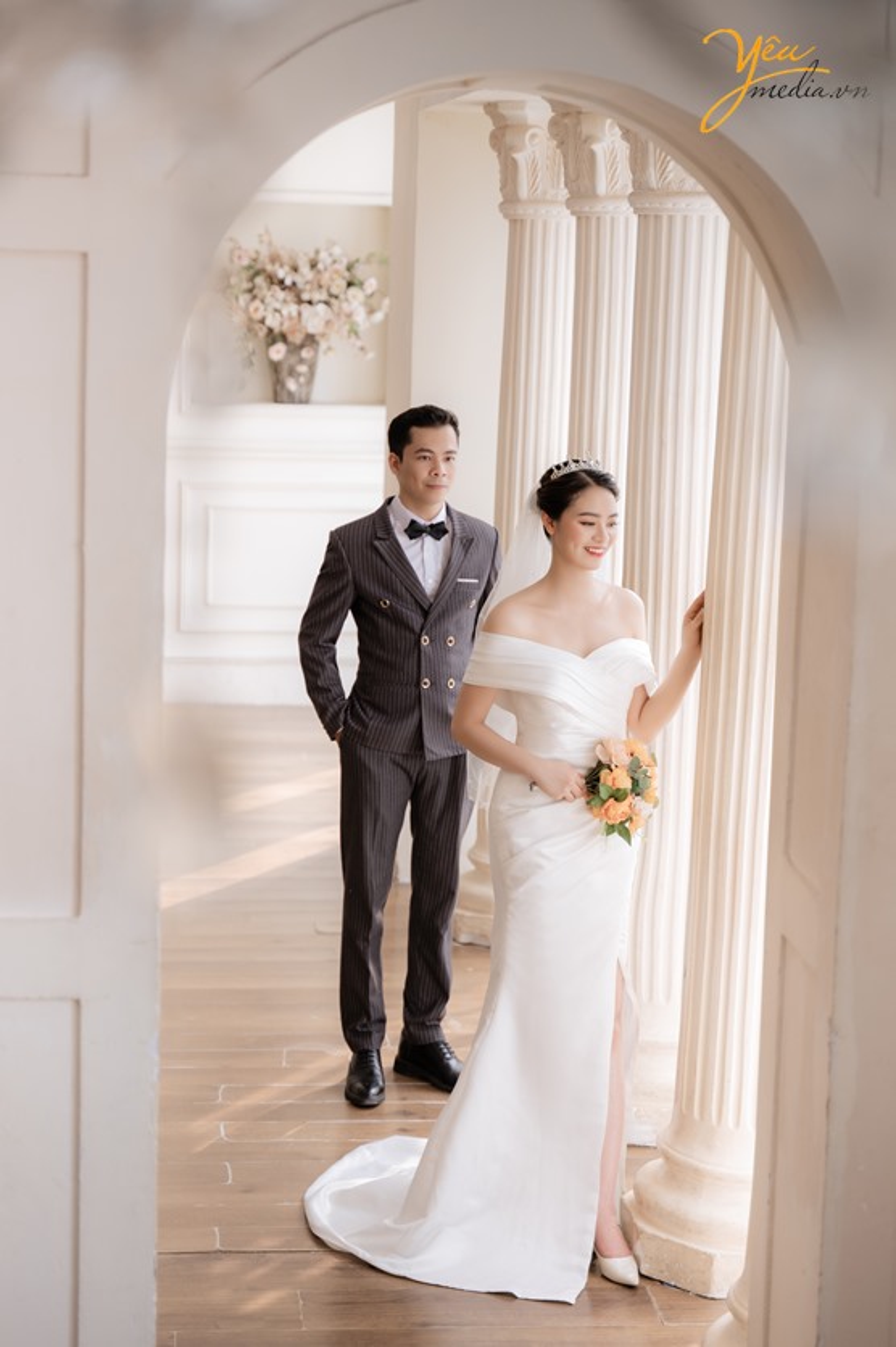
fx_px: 2505
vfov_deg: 30.1
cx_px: 448
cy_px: 674
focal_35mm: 67
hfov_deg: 20.3
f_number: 2.8
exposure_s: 1/160
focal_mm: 67
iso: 200
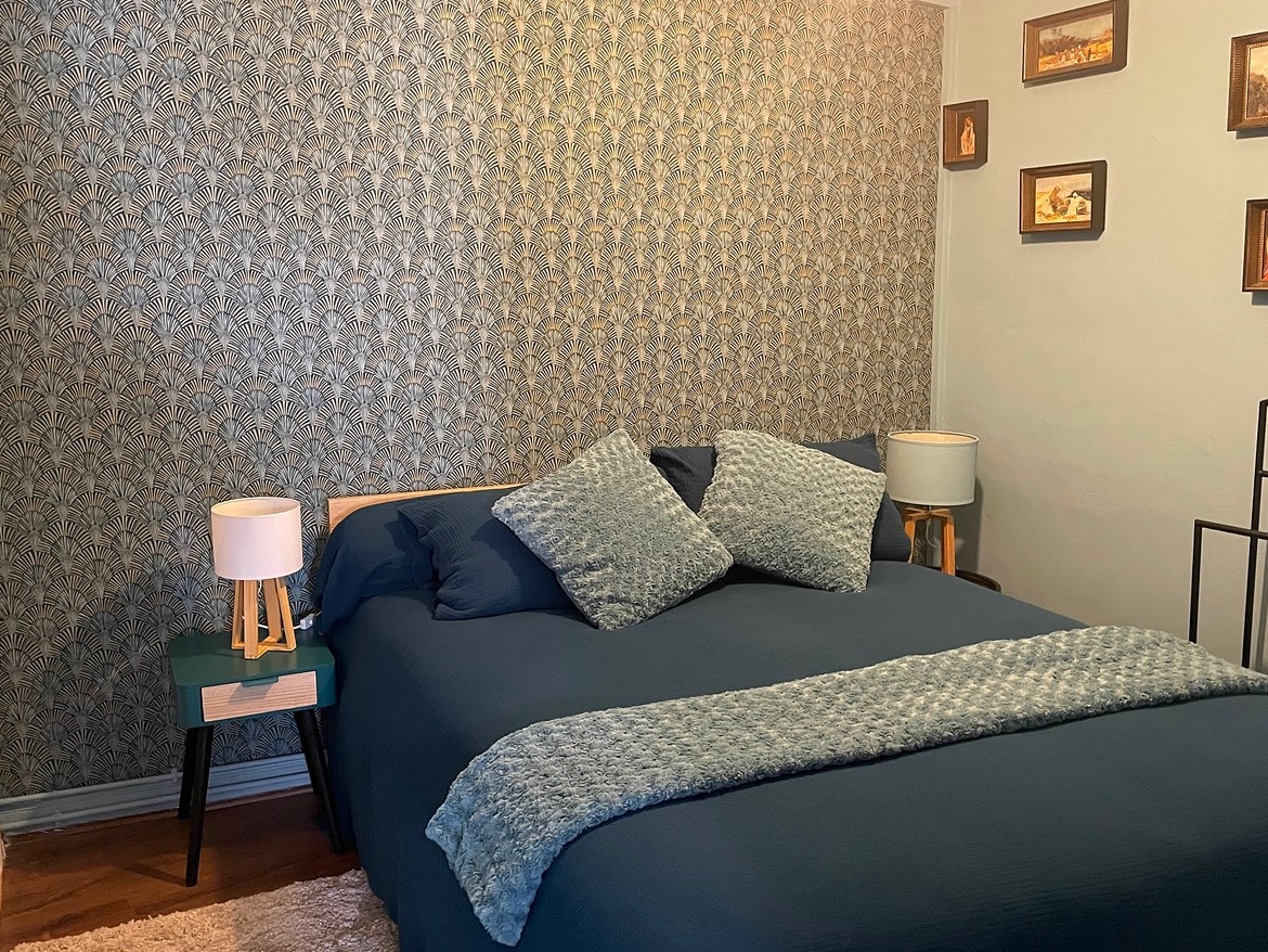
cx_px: 603
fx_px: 1172
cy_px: 475
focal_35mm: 32
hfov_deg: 56.8
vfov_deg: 44.2
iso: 500
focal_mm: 4.2
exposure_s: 1/50
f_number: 1.6
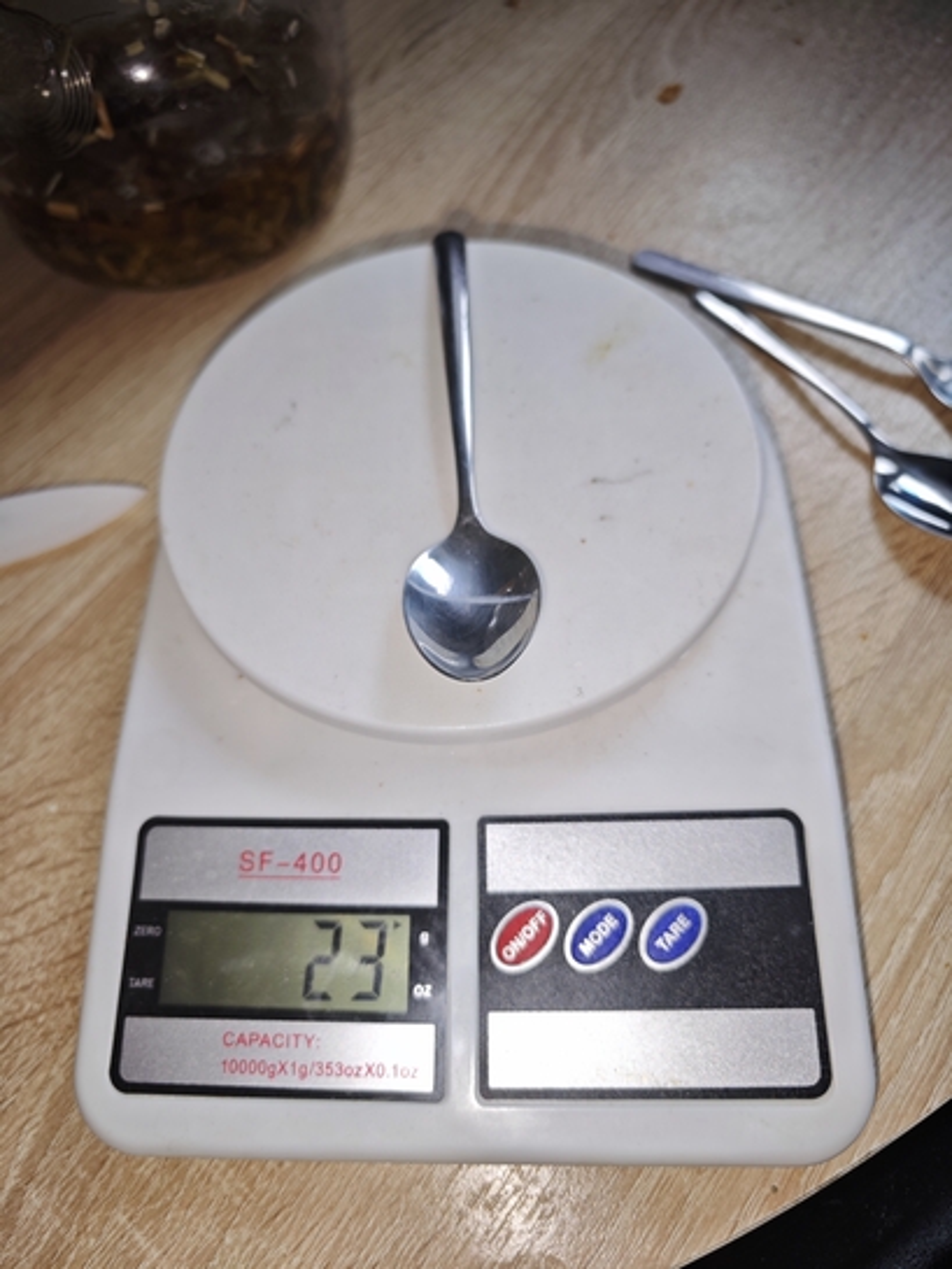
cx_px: 476
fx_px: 843
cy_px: 634
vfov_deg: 73.9
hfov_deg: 58.9
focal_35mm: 23
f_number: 2
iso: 50
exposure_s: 1/100
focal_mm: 8.72
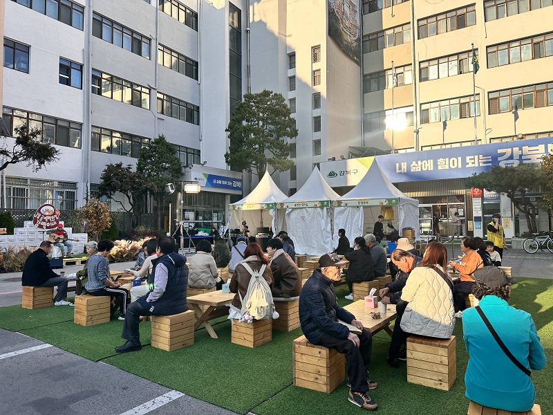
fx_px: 383
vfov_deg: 56.8
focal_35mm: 24
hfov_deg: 71.6
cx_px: 276
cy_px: 208
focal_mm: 6.86
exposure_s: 1/1845
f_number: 1.78
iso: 80
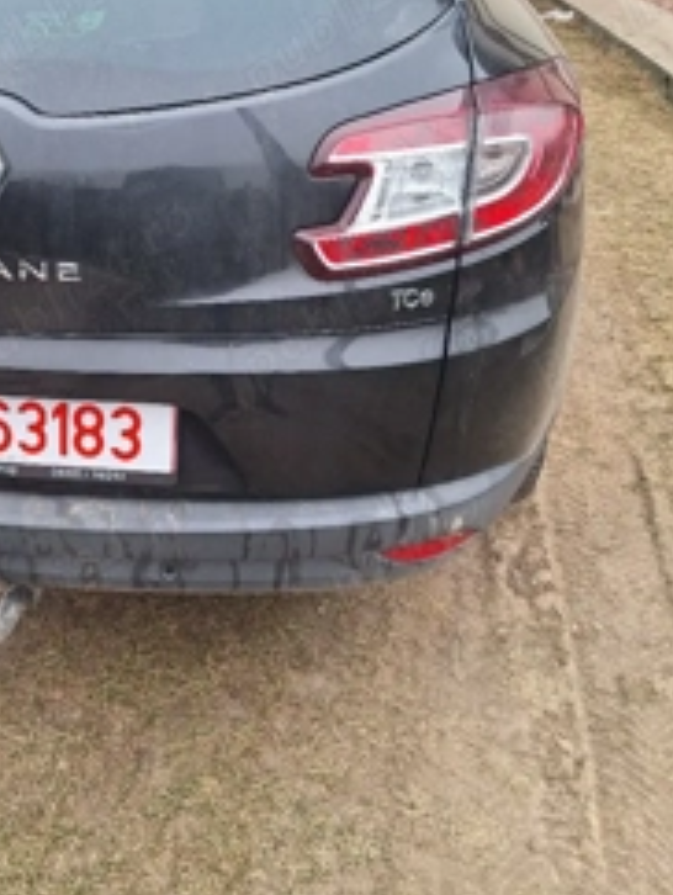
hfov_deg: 36.7
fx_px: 983
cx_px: 148
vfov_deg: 48.5
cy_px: 337
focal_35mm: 38
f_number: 1.8
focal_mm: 5.54
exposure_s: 1/227
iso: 40
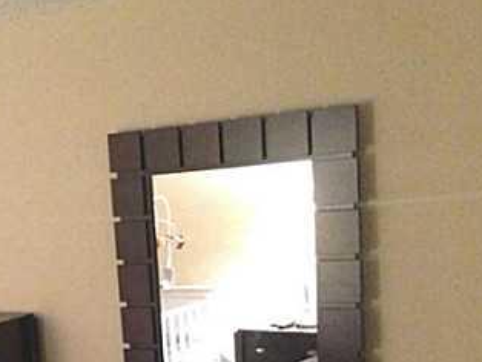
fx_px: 1171
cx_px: -15
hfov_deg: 22.3
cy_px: 406
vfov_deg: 17.0
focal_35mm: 84
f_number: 2.4
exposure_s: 1/15
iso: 800
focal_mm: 4.12
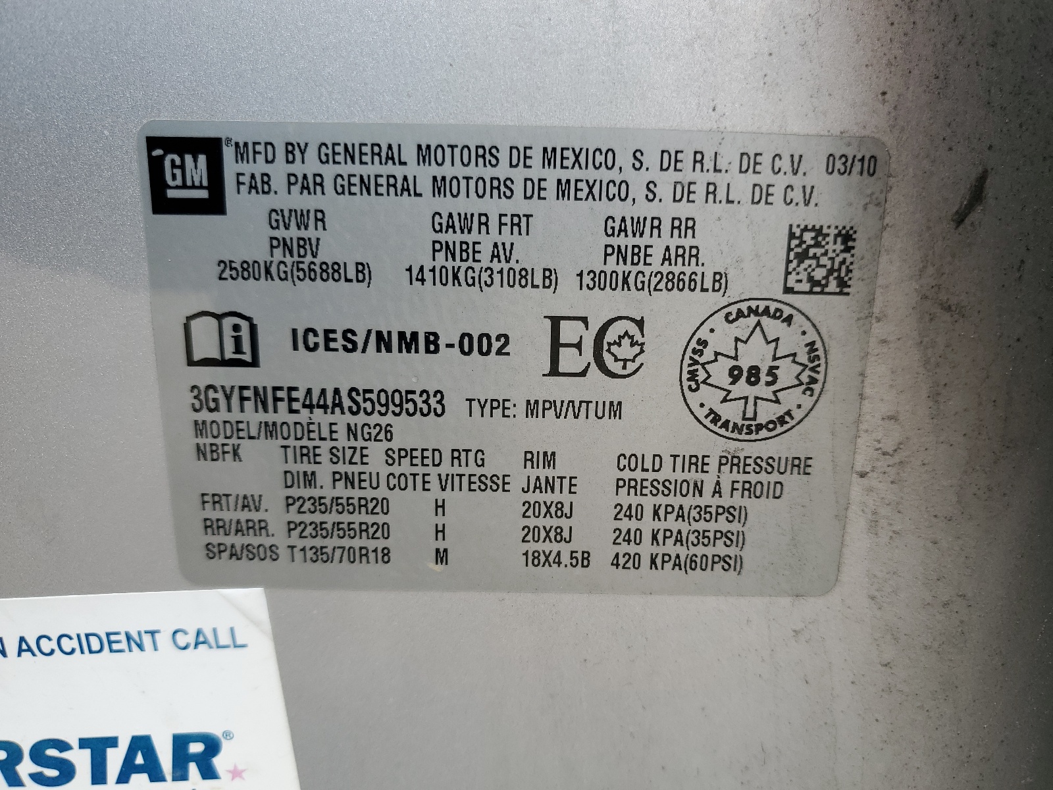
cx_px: 526
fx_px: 791
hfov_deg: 67.3
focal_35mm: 26
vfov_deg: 53.1
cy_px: 395
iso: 50
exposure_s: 1/303
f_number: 1.5
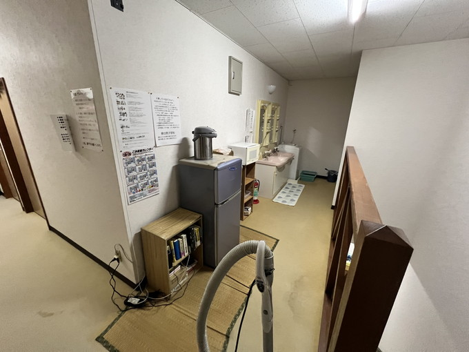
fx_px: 176
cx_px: 234
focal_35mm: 13
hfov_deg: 106.2
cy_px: 176
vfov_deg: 89.9
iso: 640
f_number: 1.8
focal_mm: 1.57
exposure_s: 1/50
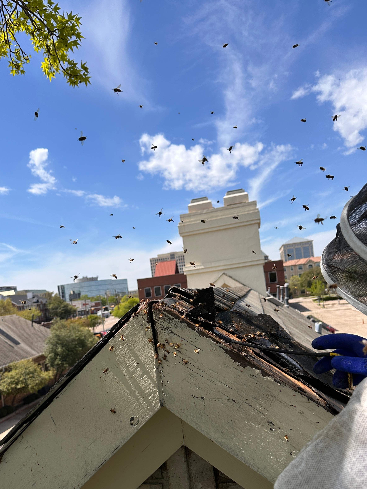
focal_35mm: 31
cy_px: 305
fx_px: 438
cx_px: 132
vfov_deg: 57.6
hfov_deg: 45.0
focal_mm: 6.86
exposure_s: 1/5848
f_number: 1.78
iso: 80
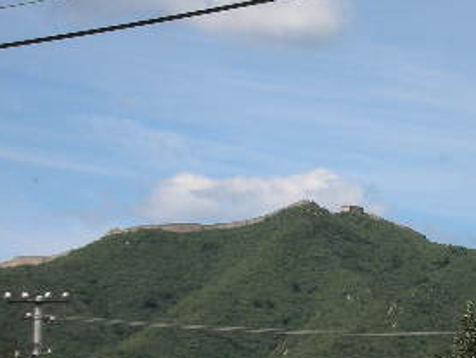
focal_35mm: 244
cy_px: 313
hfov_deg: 8.1
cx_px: 453
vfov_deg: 6.1
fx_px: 3360
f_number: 5.4
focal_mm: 17.4
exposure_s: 1/276
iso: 50
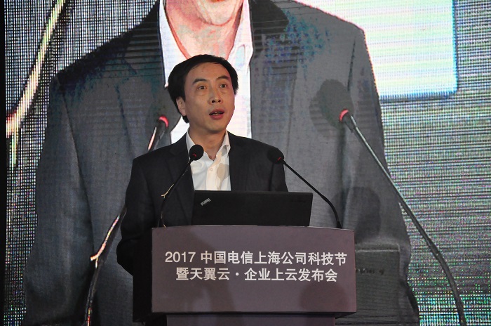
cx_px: 246
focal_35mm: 135
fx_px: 1838
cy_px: 163
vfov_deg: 10.1
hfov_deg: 15.2
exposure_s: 1/320
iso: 3200
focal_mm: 90
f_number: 5.6
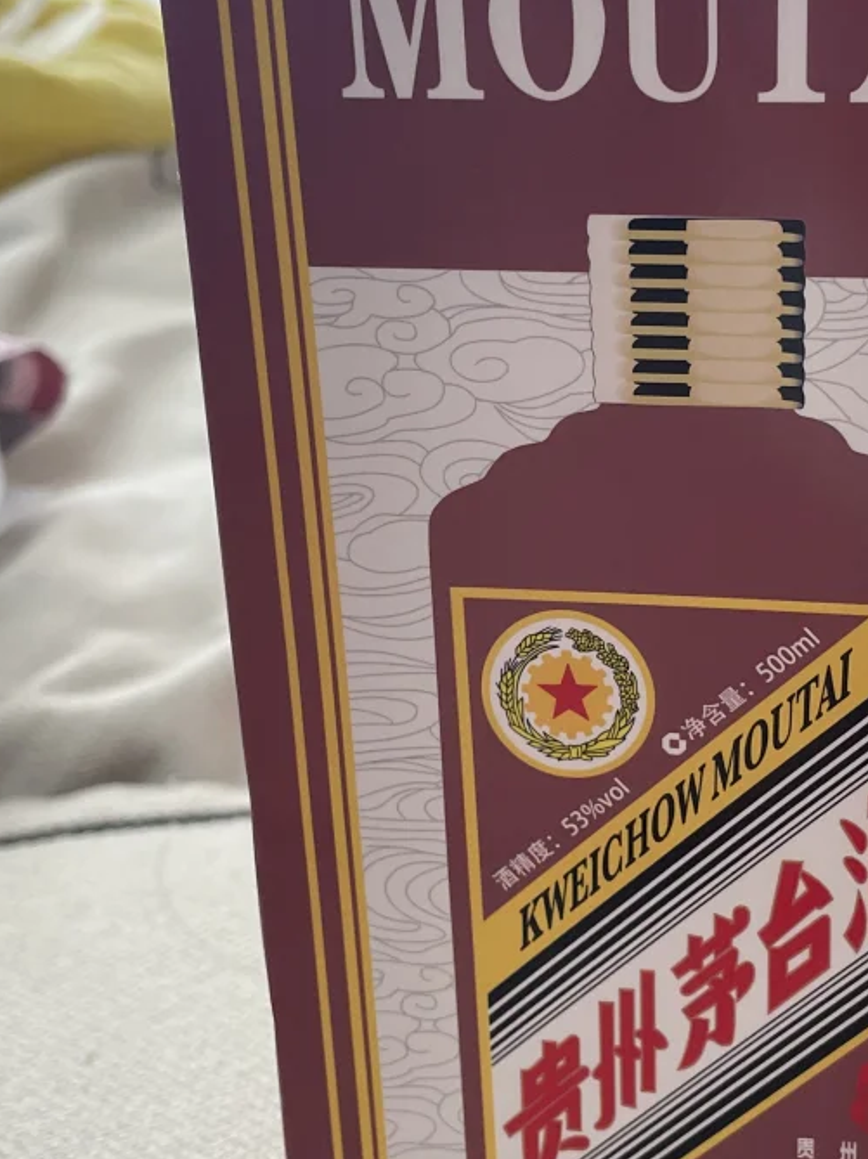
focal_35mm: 56
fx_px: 1874
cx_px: 681
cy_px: 525
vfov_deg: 34.3
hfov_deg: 25.7
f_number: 1.6
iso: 125
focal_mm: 4.2
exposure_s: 1/116
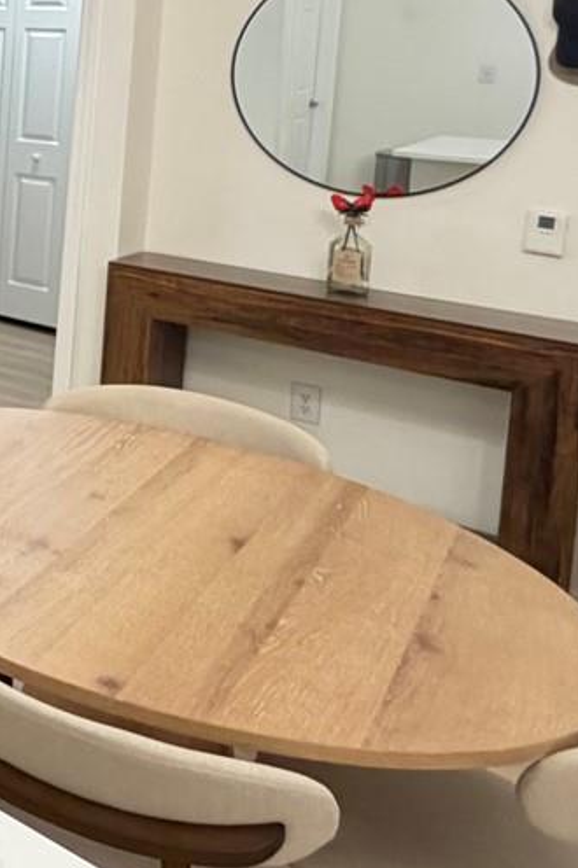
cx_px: -508
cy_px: 112
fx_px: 1133
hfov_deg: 19.6
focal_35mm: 47
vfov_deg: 39.4
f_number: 2.2
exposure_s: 1/60
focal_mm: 2.22
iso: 400
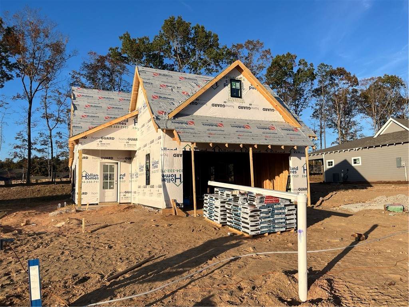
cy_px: 154
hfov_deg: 67.3
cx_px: 204
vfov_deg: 53.1
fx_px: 307
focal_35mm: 26
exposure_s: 1/3521
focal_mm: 5.1
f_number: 1.6
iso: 50
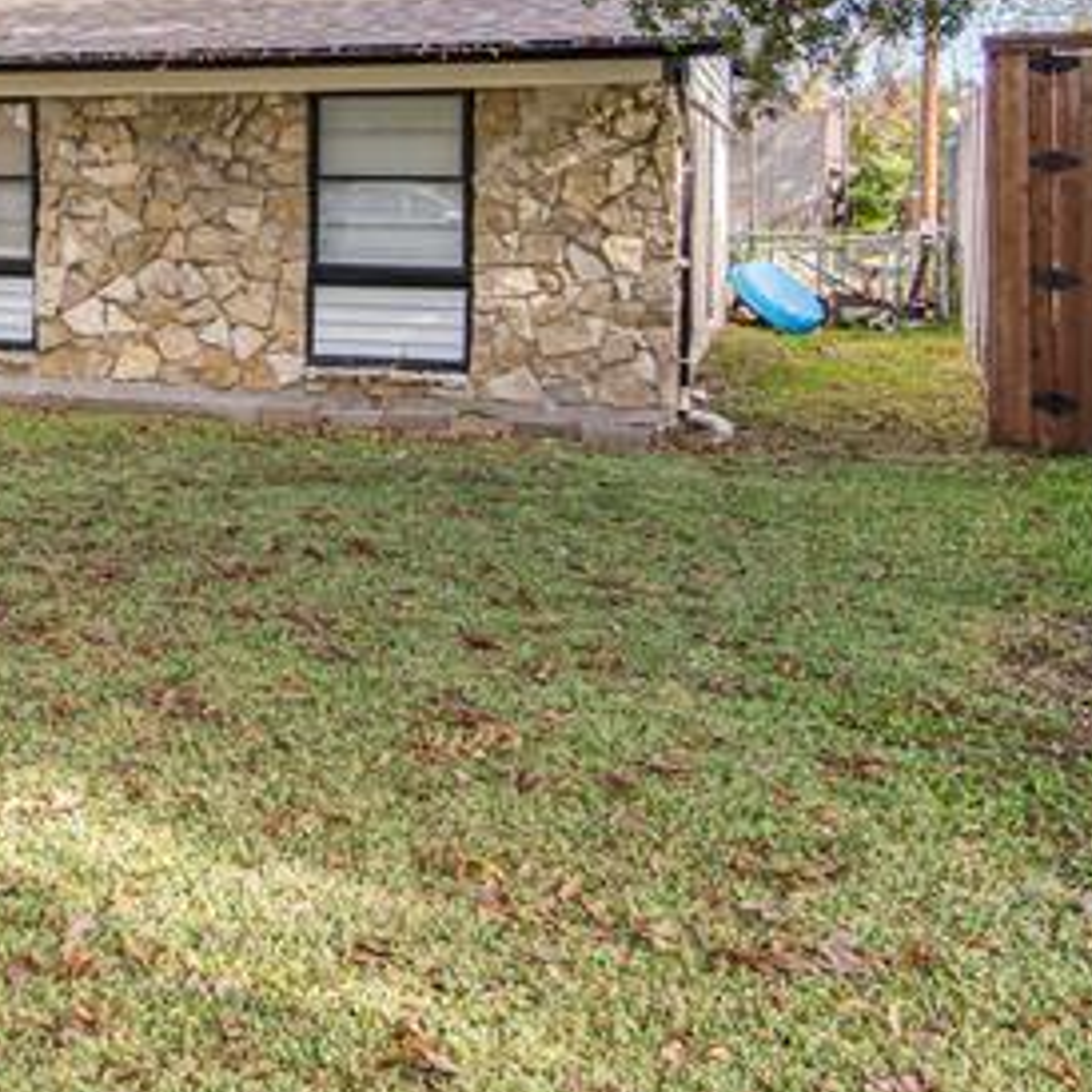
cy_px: 155
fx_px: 1927
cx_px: -247
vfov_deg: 30.5
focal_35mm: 54
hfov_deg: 27.5
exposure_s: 1/1250
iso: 160
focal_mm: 17
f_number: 2.8
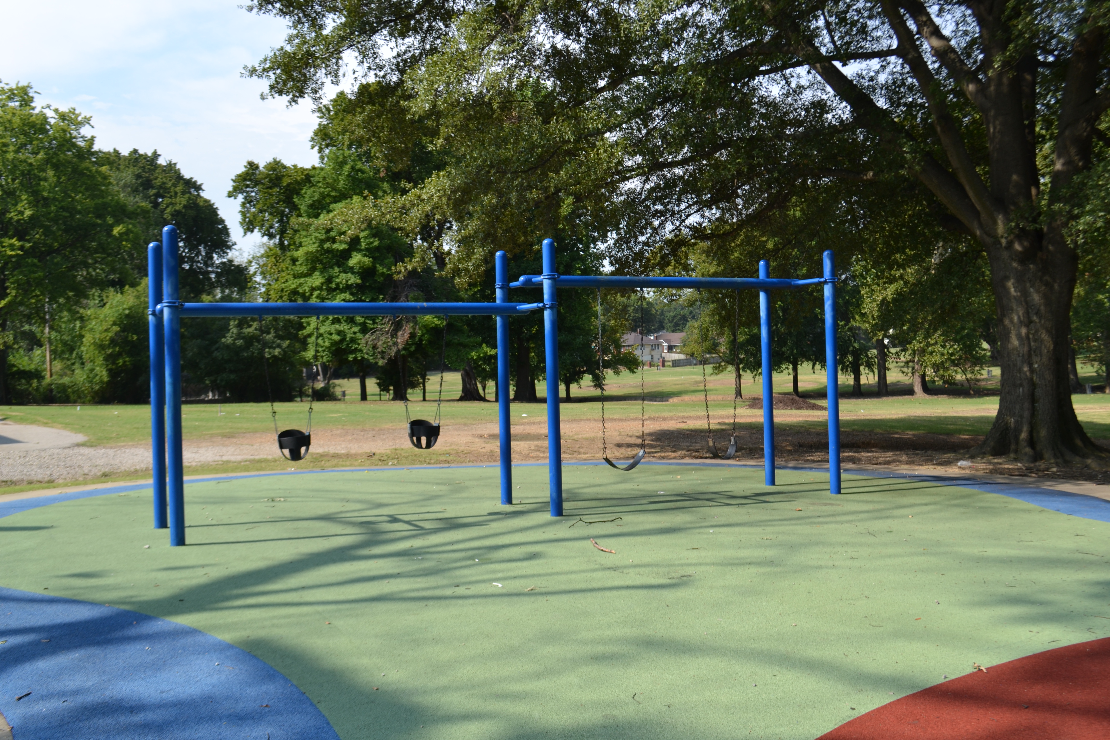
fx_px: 1017
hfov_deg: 57.2
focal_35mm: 33
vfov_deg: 40.0
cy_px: 370
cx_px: 555
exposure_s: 1/200
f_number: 7.1
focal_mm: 22
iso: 100
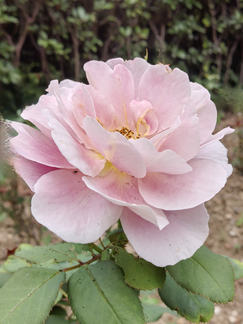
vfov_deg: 50.1
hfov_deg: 38.7
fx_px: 346
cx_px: 122
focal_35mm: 37
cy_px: 162
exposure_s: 1/531
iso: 50
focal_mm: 5.72
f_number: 4
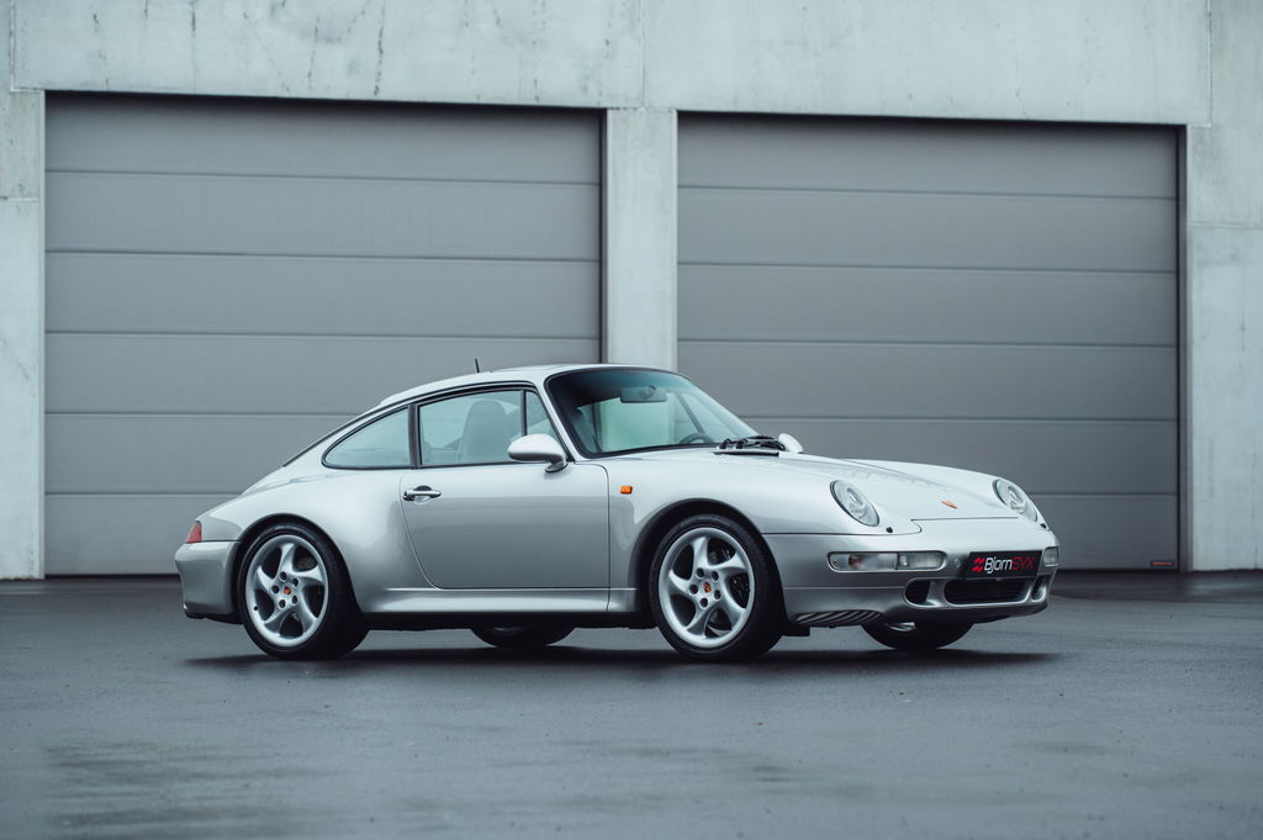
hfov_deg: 16.4
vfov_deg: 10.9
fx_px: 4382
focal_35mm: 125
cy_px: 420
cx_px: 632
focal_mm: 125
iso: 800
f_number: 5.6
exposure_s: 1/80
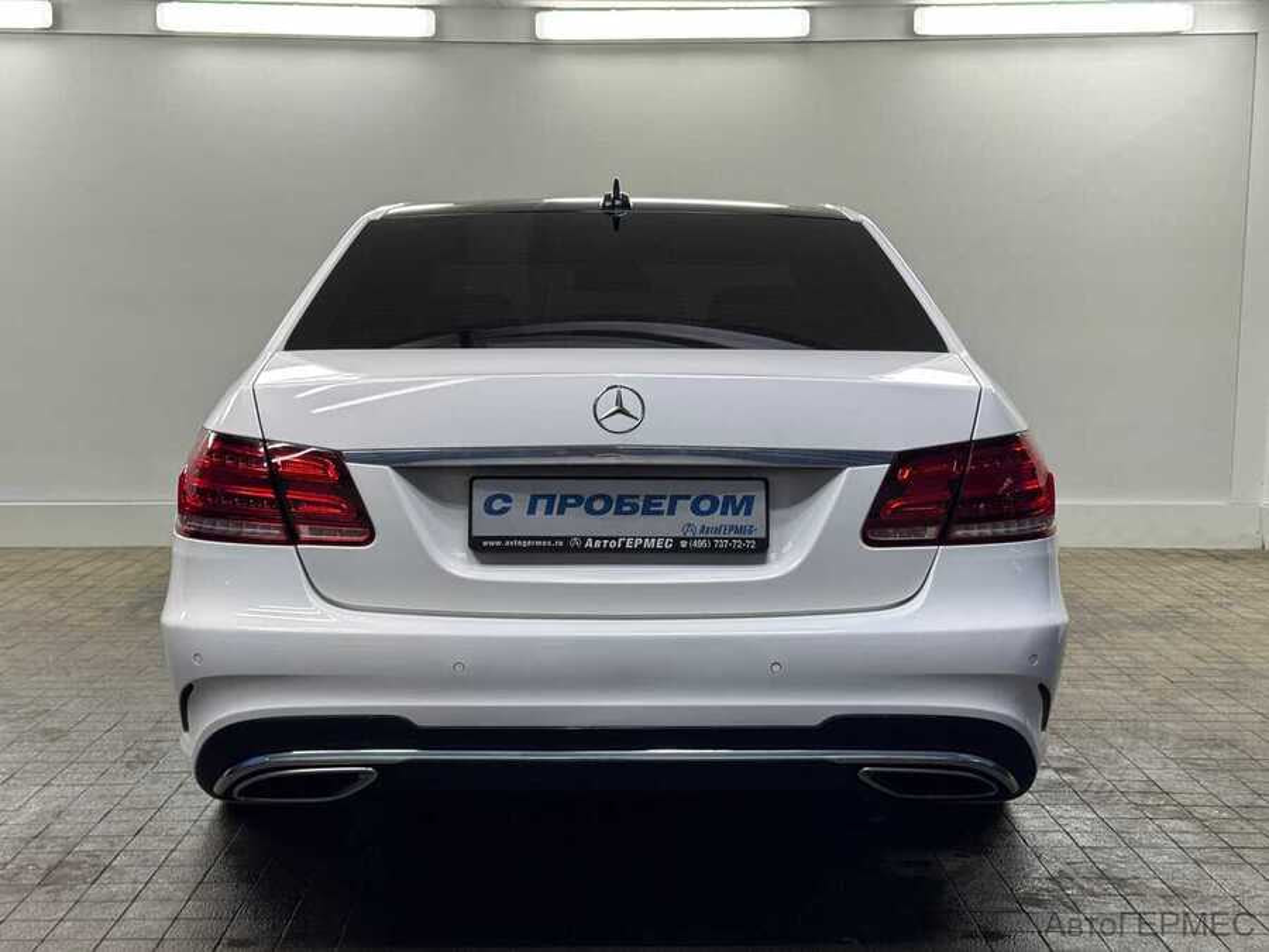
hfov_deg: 39.7
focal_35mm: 48
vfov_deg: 30.3
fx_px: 1760
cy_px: 476
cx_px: 634
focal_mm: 6.76
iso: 50
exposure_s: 1/100
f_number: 1.78
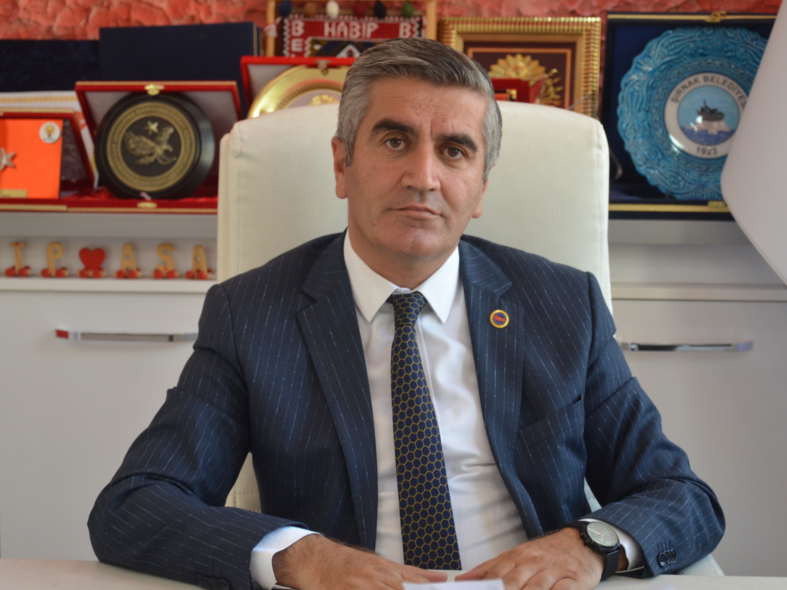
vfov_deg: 18.0
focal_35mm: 82
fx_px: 1864
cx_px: 410
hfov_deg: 23.8
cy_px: 295
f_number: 5
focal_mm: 50
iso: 640
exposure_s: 1/60
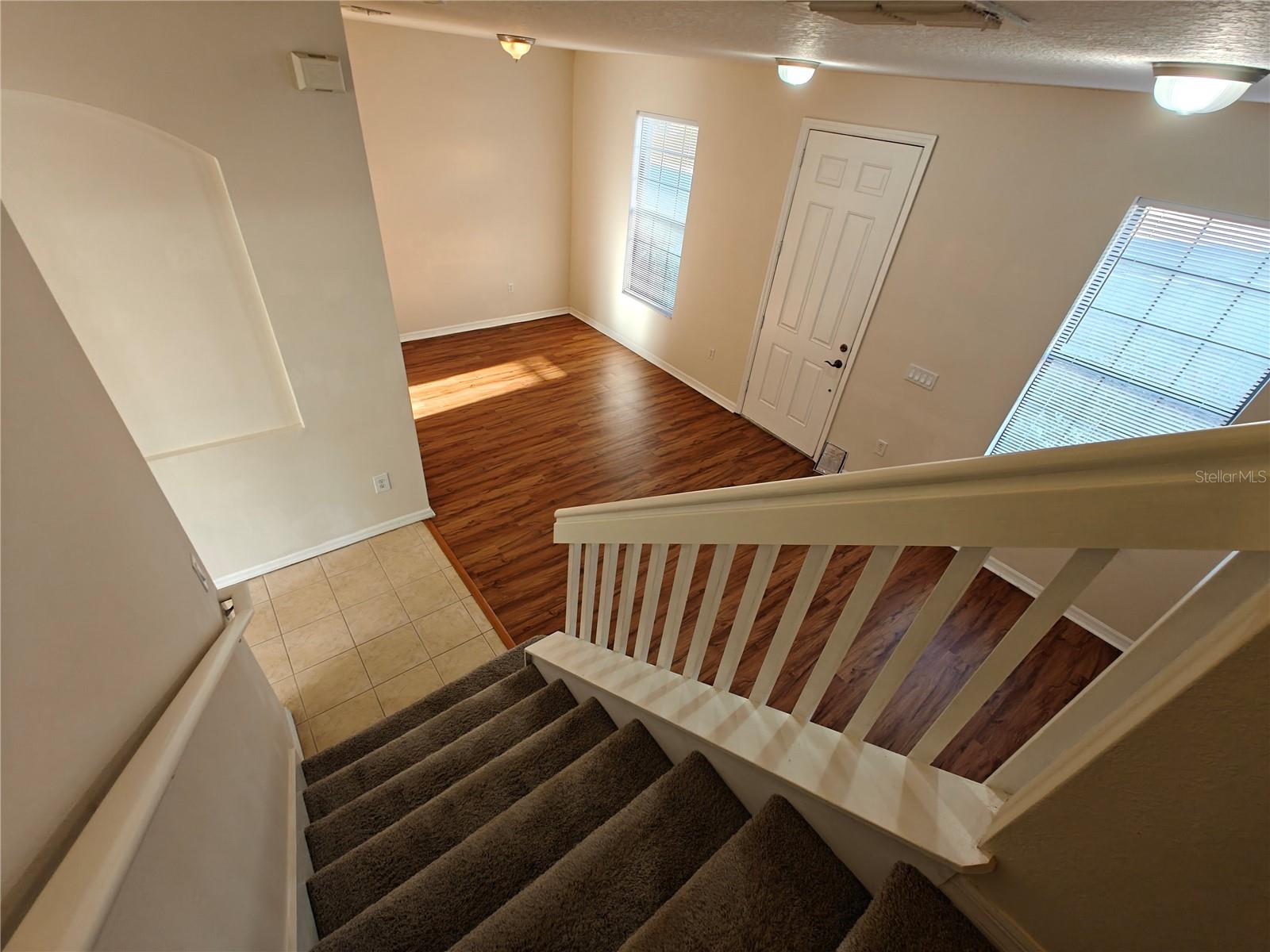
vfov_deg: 85.7
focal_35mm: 14
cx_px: 635
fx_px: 514
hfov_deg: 102.1
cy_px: 476
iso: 125
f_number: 2.2
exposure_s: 1/40
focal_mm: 2.62
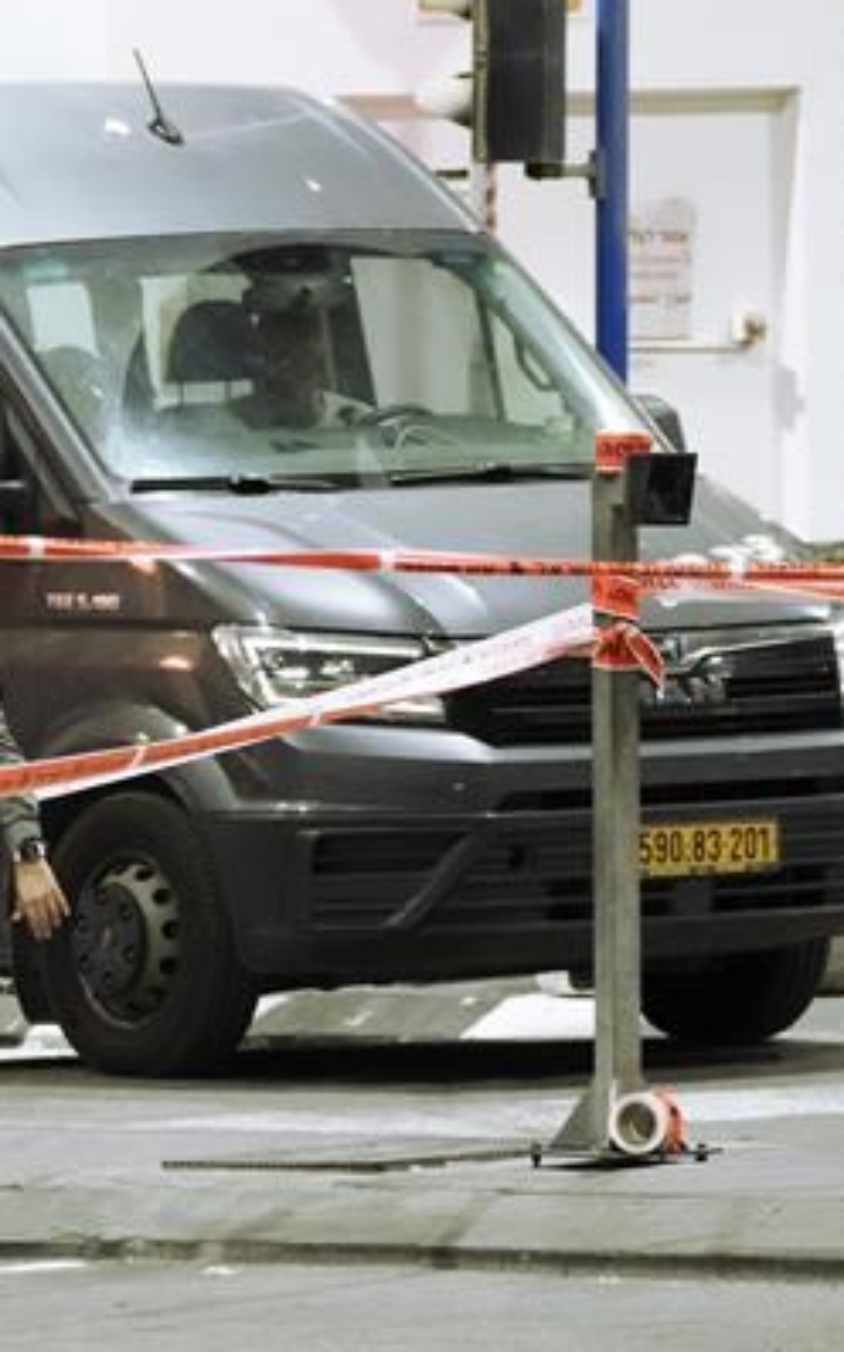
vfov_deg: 6.9
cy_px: 645
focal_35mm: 305
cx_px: -150
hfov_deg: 4.3
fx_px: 11229
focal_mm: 183
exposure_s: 1/200
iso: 12800
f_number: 5.6
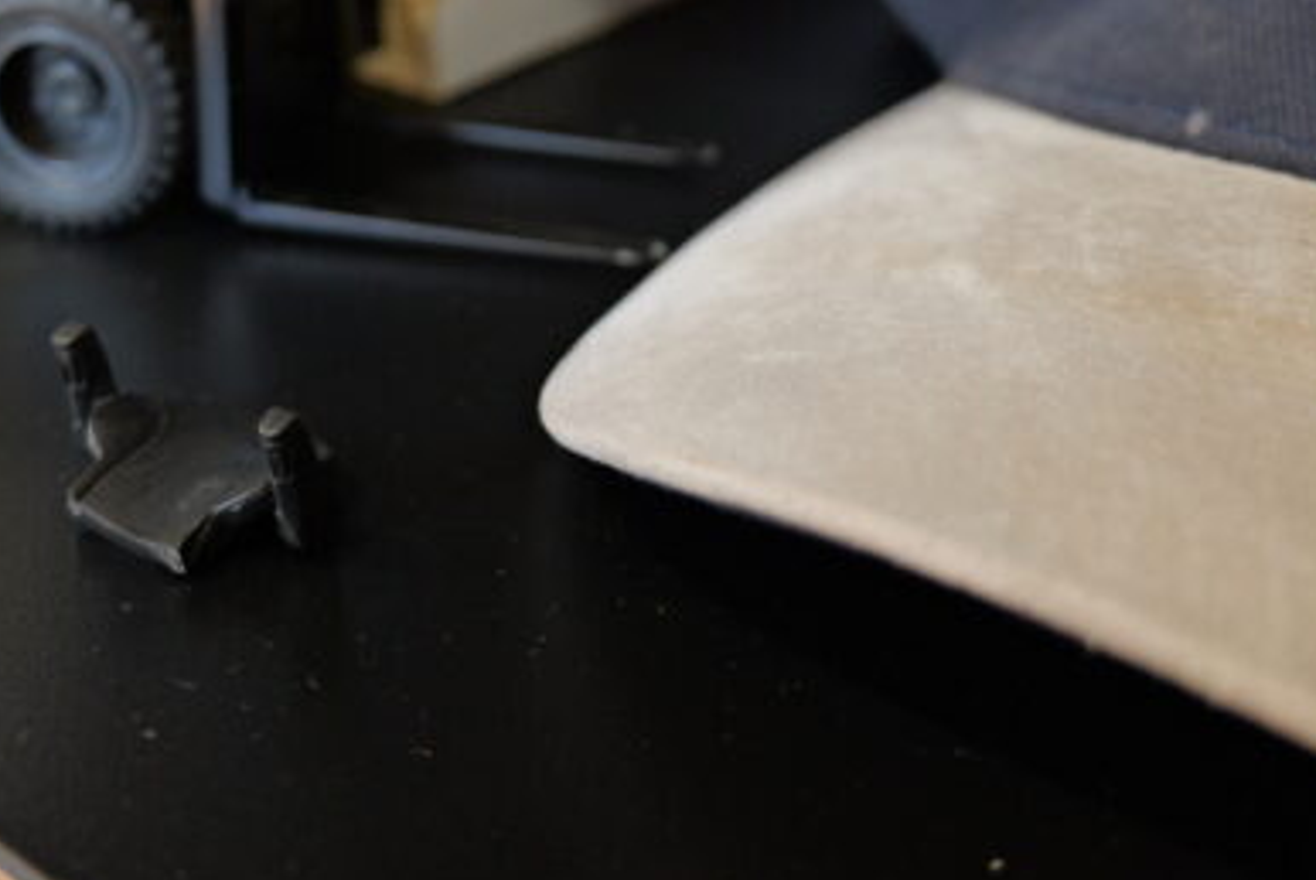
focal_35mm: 53
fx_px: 1939
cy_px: -148
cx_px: 491
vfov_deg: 23.6
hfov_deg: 37.3
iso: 500
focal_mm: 20
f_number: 3.5
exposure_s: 1/60
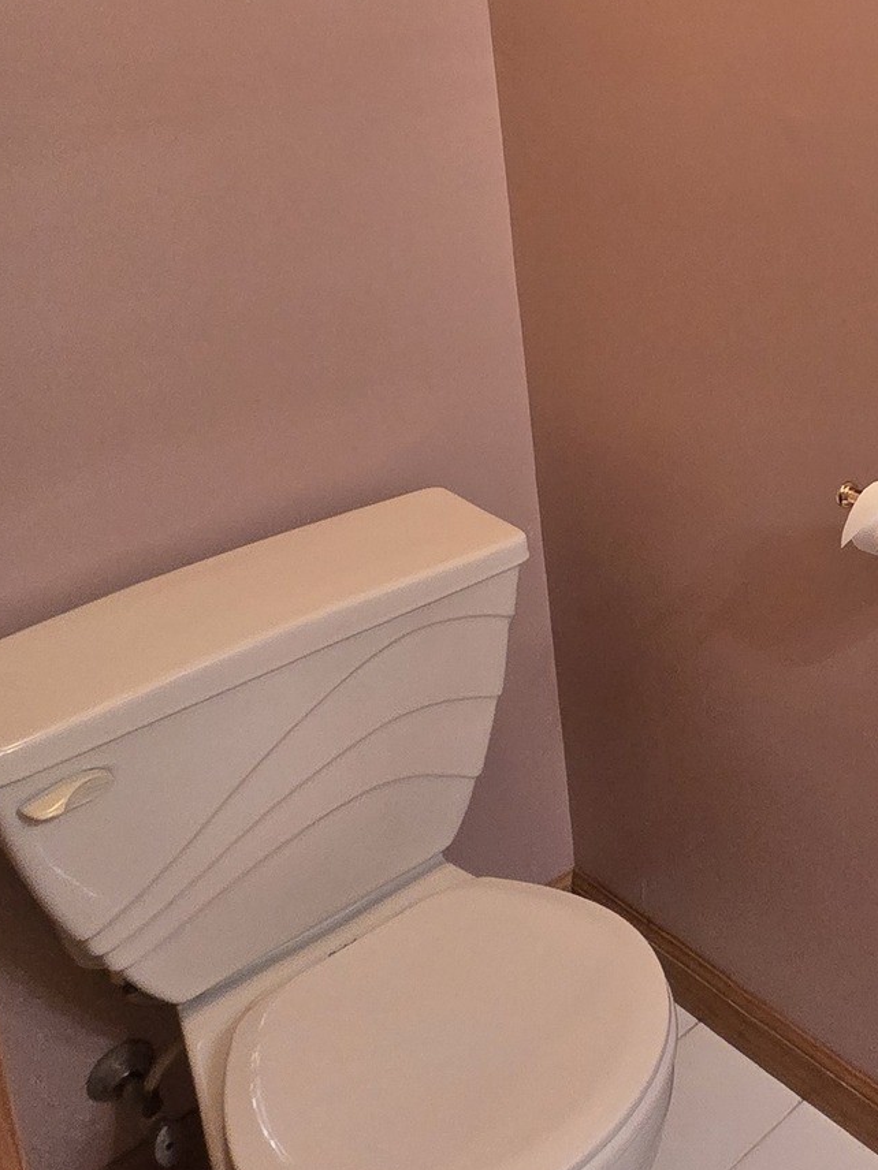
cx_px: 1100
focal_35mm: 35
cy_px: 201
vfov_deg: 49.0
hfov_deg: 32.3
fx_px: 1184
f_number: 2.2
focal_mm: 2.2
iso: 800
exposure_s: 1/60
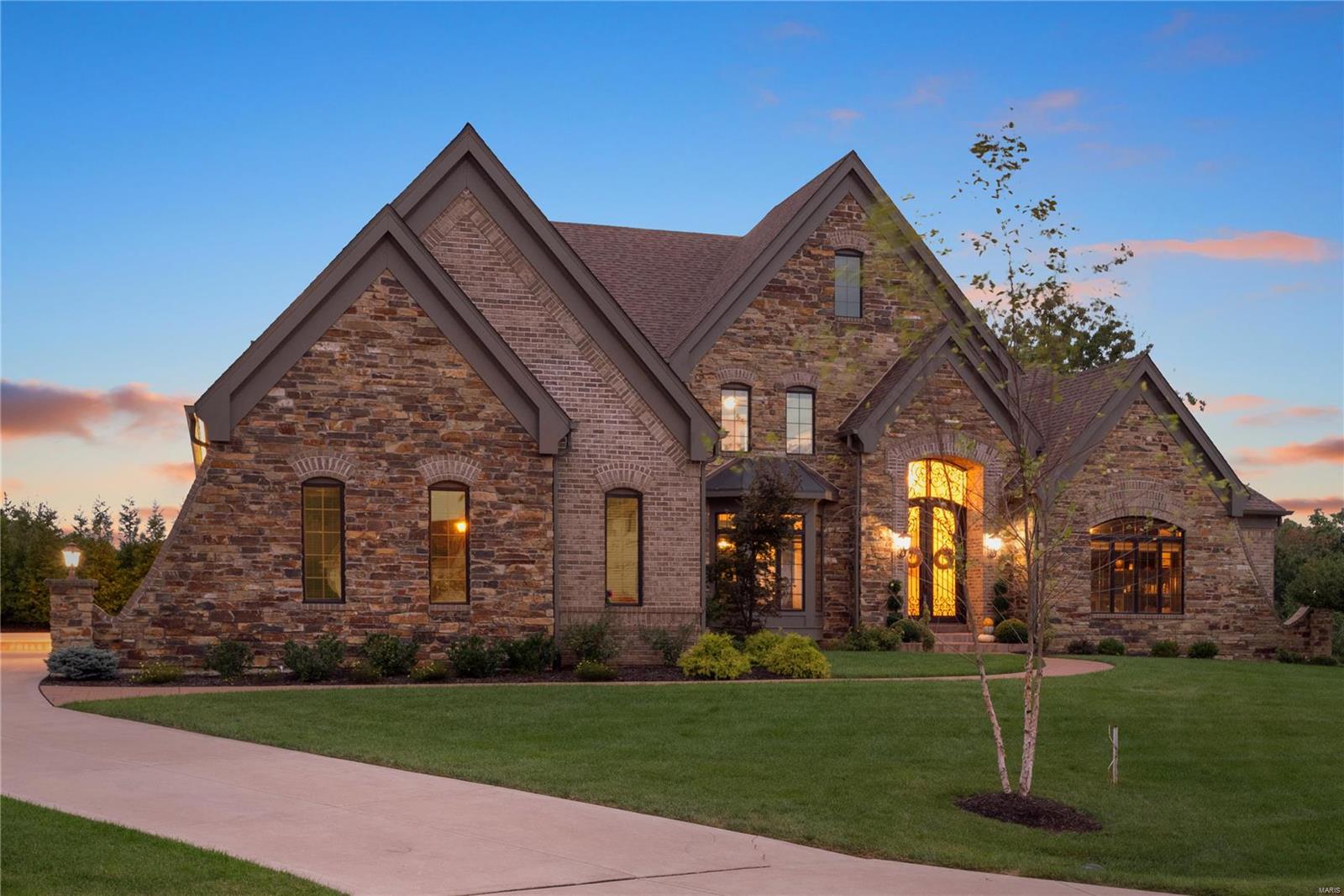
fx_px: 1493
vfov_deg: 33.4
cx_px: 672
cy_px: 448
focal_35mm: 40
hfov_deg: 48.5
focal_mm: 20
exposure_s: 2.5
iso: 400
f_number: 10
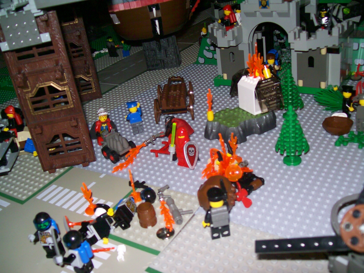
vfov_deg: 39.6
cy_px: 136
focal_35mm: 36
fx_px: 378
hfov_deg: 51.4
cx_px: 182
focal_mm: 6
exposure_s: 1/128
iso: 80
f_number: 2.7
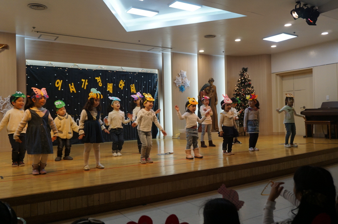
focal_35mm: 30
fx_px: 281
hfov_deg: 62.0
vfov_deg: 43.5
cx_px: 169
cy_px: 112
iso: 800
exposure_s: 1/160
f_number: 4
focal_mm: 20
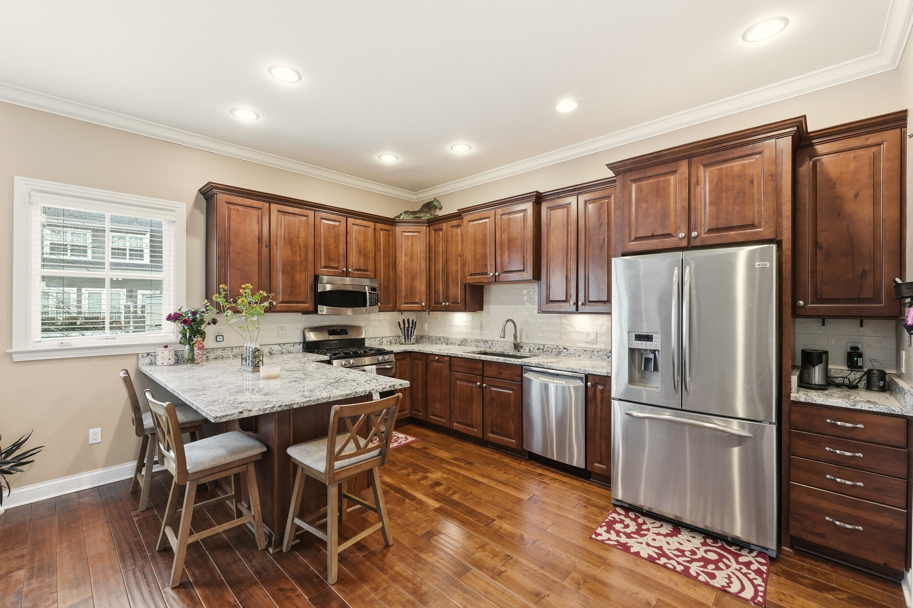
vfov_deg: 77.3
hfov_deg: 100.4
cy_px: 304
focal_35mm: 15
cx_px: 456
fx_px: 380
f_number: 9
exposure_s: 1/80
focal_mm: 10
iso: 400
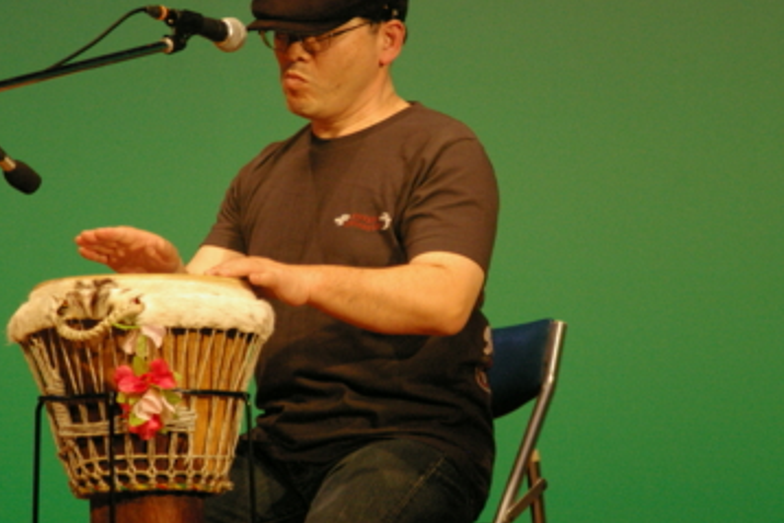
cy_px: 229
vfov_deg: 3.9
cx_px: 357
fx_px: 7756
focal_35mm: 356
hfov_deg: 5.8
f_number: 5.6
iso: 1600
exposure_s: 1/250
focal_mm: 170
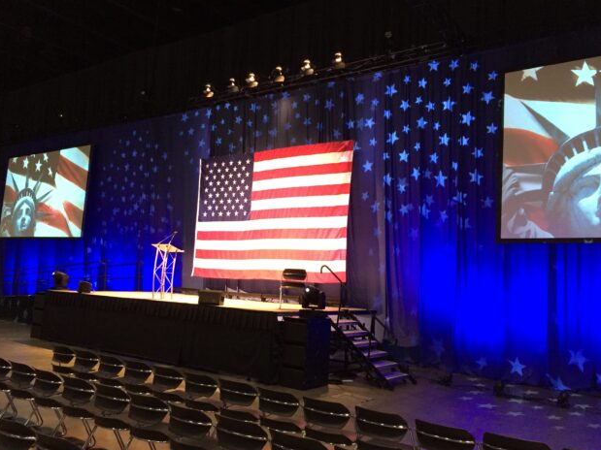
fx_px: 521
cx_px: 307
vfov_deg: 46.8
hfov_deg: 60.0
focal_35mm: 30
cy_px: 225
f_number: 2.2
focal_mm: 4.15
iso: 250
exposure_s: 1/30
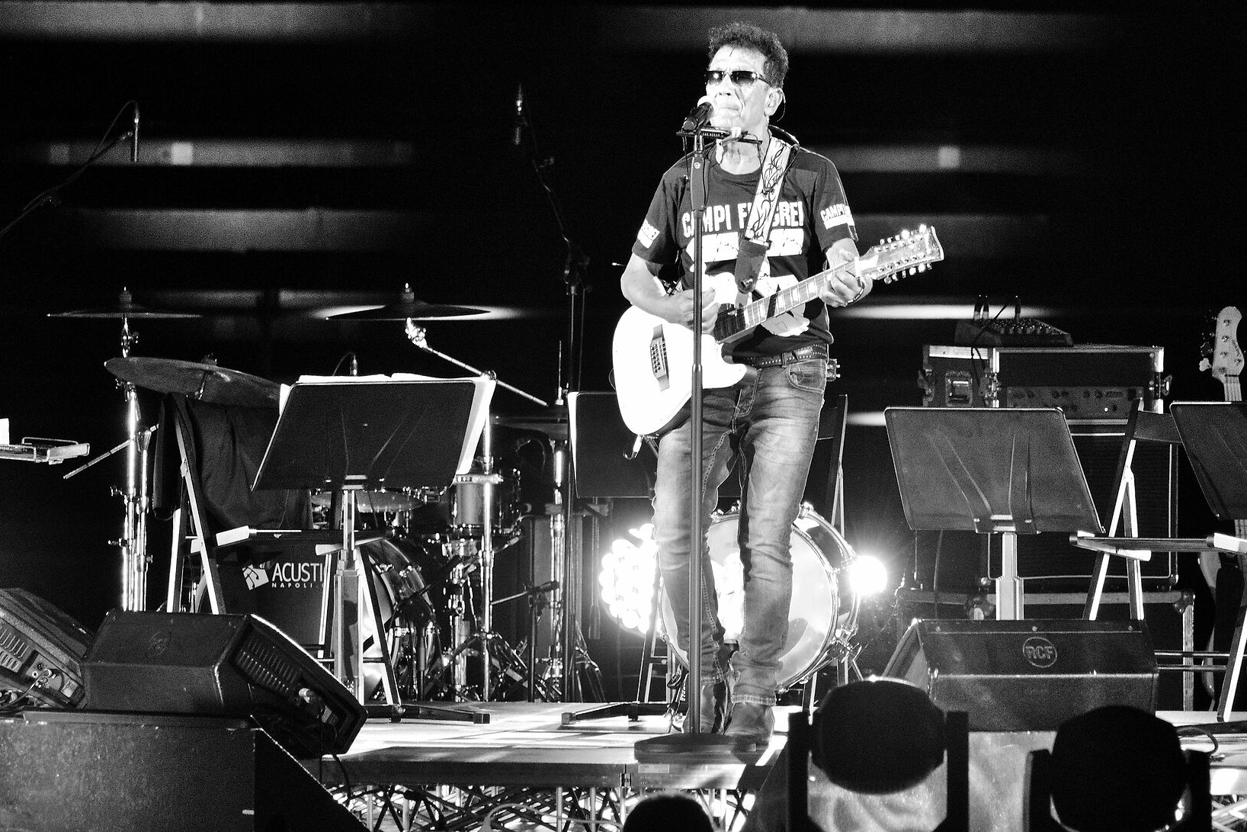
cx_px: 819
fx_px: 15241
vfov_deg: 3.1
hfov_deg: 4.7
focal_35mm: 440
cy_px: 377
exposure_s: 1/100
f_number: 5.3
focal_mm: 200
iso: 400
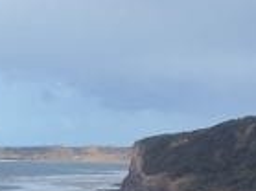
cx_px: 31
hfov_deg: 11.1
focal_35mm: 178
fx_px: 1315
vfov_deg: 8.2
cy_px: 266
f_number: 2.4
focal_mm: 3.3
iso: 25
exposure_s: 1/1359
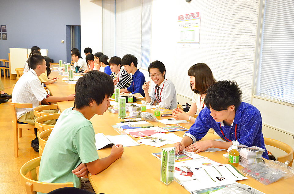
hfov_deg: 49.6
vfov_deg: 34.1
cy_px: 97
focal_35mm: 39
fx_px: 318
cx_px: 147
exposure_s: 1/200
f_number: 6.3
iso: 5000
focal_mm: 26
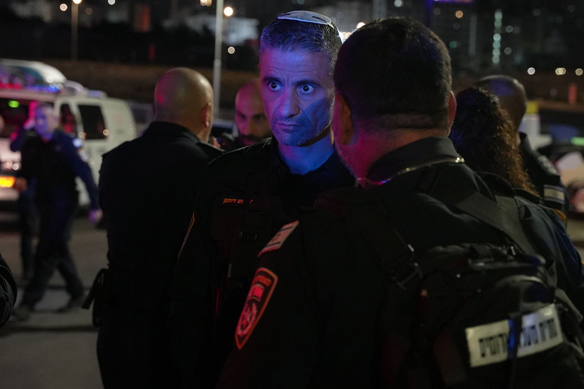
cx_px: 292
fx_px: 1184
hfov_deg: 27.7
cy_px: 194
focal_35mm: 73
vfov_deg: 18.7
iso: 5000
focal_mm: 49.1
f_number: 3.5
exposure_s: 1/50
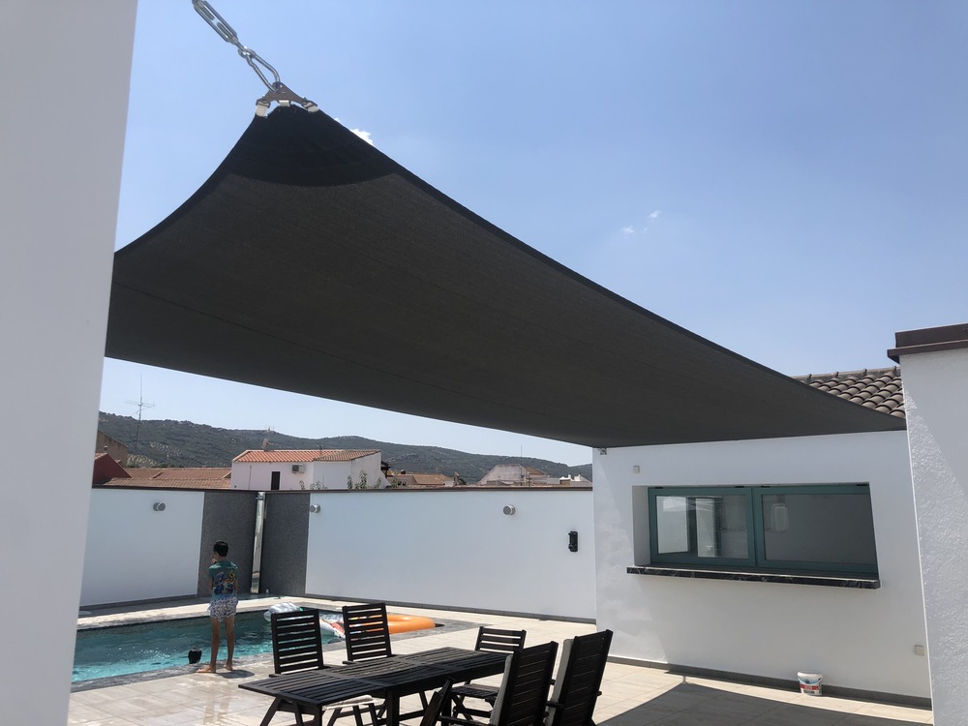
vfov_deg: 49.7
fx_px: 783
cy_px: 363
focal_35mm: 28
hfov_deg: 63.4
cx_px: 484
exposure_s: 1/2825
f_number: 1.8
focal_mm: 4
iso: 20
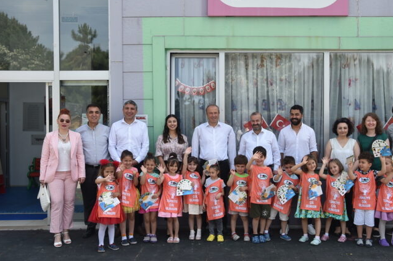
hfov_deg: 47.2
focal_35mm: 41
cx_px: 234
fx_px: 447
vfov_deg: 32.6
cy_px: 134
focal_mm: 34
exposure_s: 1/640
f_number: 13
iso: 1250
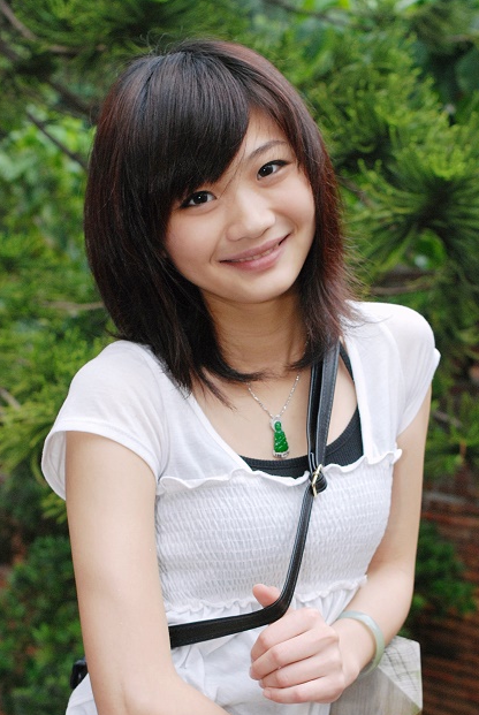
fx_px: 1345
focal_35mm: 68
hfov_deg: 20.1
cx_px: 302
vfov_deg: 29.6
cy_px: 451
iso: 500
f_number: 5
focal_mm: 35
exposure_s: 1/500
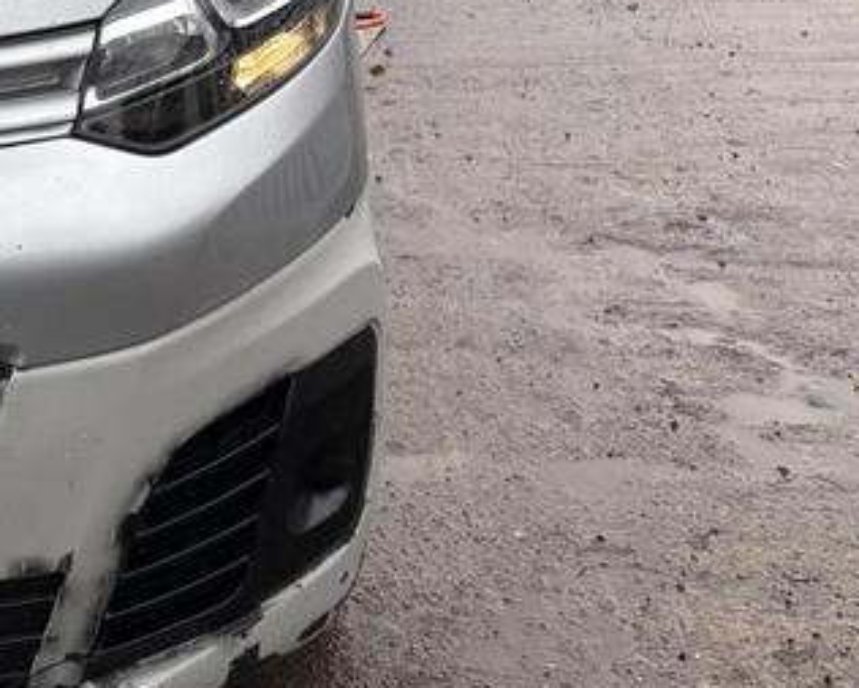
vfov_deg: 20.6
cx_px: -152
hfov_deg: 24.2
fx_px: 1831
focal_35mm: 72
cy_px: 3
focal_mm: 5.96
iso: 50
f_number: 1.6
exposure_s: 1/756
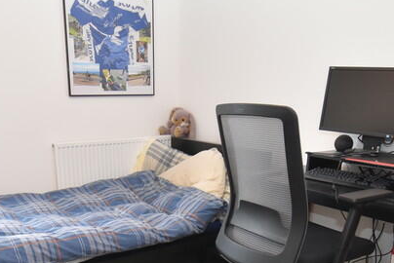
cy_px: 226
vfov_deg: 33.6
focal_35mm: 38
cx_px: 191
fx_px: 416
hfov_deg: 50.7
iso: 900
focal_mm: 10
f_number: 3.5
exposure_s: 1/60
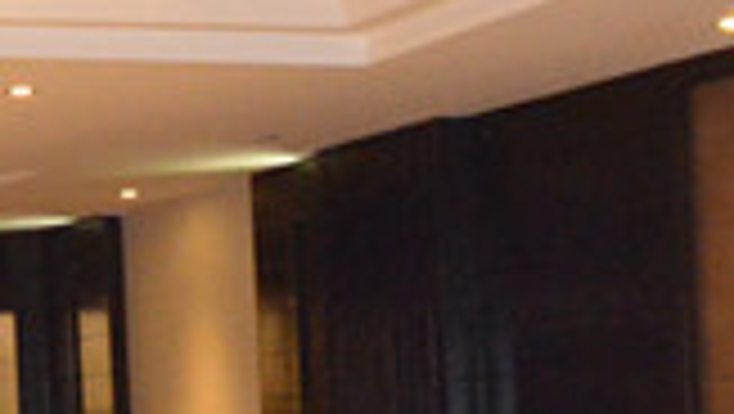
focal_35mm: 127
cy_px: 482
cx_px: -18
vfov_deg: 9.5
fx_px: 2474
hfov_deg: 16.5
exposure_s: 1/80
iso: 6400
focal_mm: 22
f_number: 8
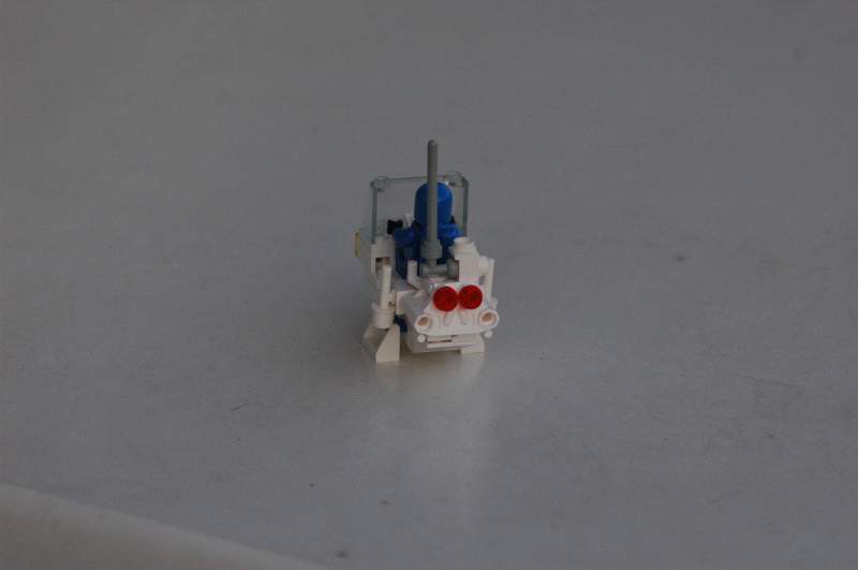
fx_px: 2785
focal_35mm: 117
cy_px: 285
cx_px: 429
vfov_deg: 11.7
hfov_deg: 17.5
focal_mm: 78
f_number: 5
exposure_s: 1/125
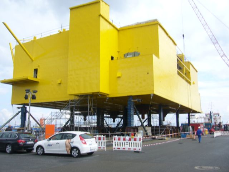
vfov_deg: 40.7
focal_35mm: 35
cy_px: 86
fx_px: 232
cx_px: 114
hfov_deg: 52.6
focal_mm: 5.8
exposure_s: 1/160
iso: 80
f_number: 5.6
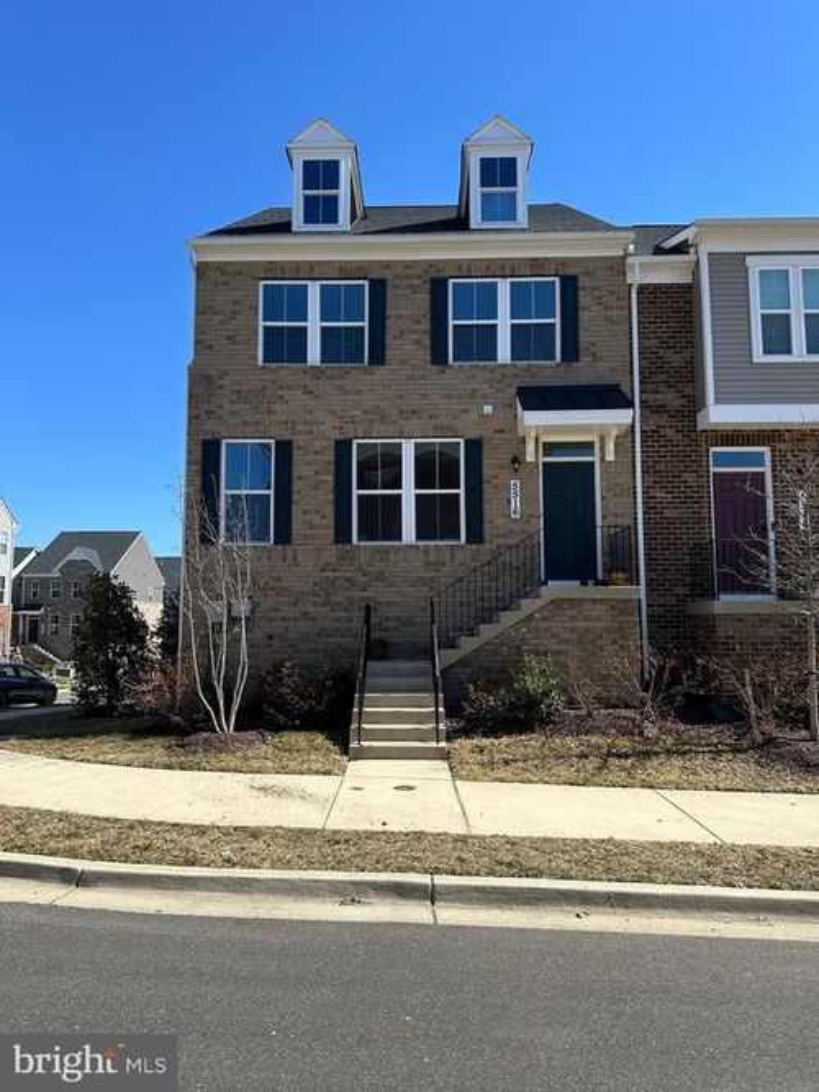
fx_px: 757
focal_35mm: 24
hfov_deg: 56.8
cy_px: 546
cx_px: 410
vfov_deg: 71.6
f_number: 1.78
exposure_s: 1/3155
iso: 80
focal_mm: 6.86
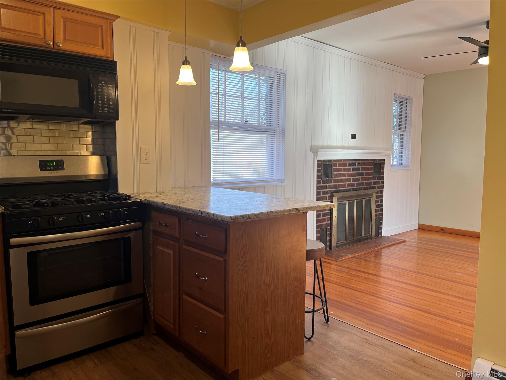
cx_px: 253
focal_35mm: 26
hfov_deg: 67.3
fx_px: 380
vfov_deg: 53.1
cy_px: 190
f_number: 1.6
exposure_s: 1/120
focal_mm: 5.1
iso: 50
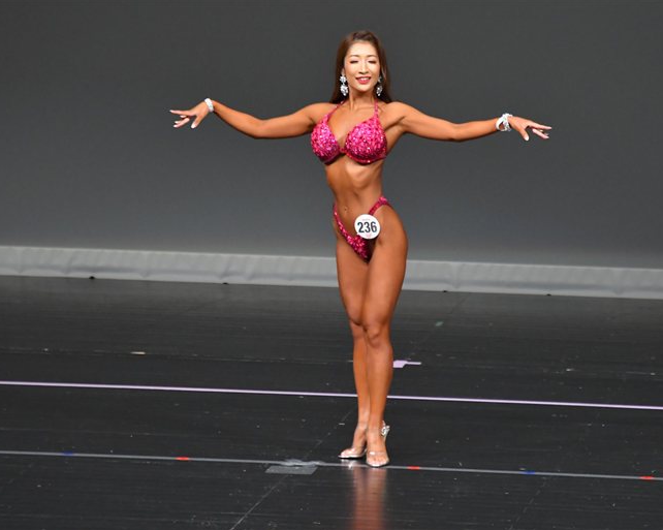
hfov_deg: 5.0
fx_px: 7669
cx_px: 373
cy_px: 266
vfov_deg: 4.0
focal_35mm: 391
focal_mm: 230
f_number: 5.6
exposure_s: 1/400
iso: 4000
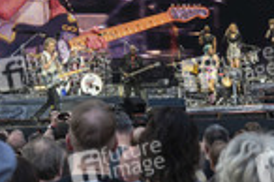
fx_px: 1125
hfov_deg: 13.8
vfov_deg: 9.1
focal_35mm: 148
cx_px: 67
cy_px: -71
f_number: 6.3
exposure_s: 1/250
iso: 800
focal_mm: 48
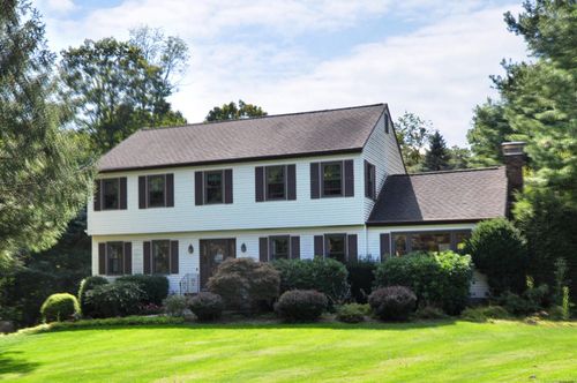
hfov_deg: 62.0
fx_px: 480
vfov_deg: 43.5
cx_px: 288
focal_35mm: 30
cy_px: 192
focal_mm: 20
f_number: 8
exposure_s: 1/500
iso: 1250
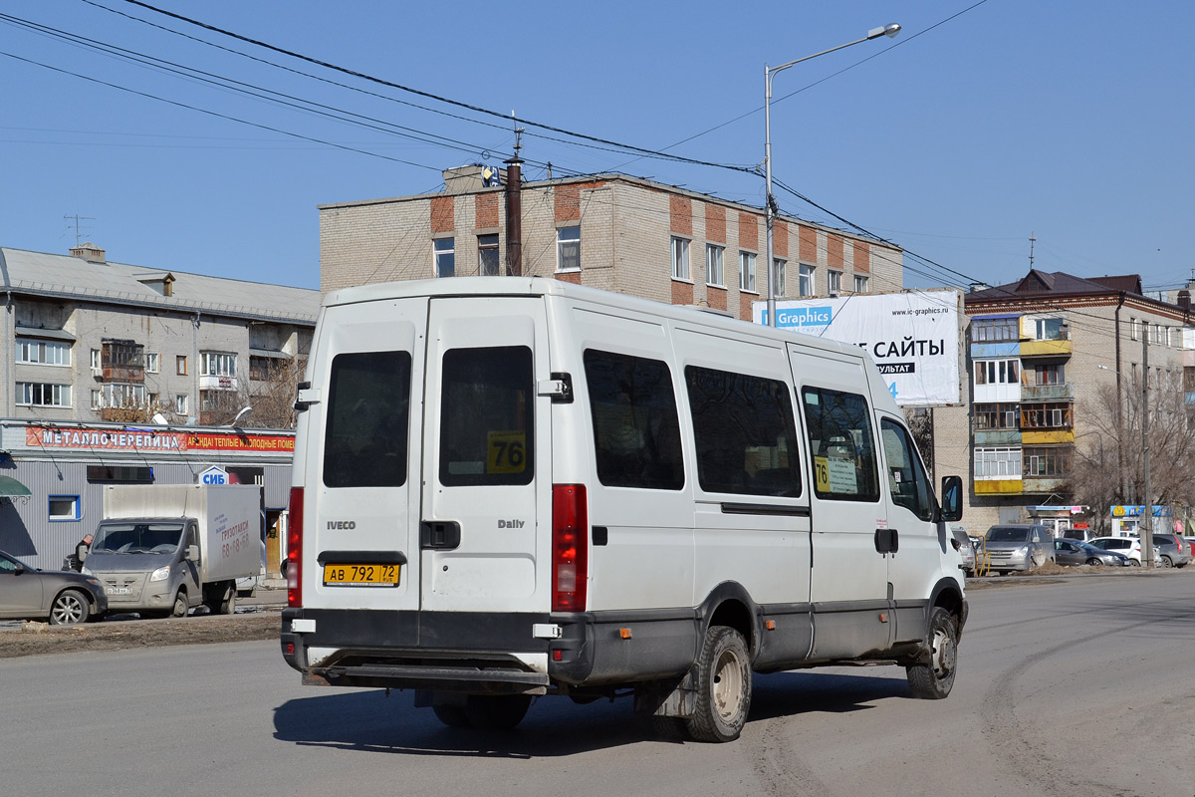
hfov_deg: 37.9
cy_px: 398
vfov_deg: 25.8
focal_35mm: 52
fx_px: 1743
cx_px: 598
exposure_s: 1/800
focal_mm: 35
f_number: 8
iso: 200
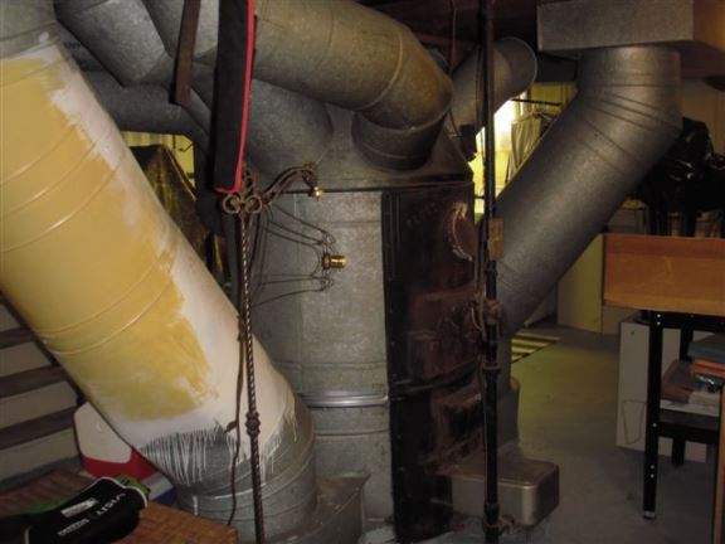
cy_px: 272
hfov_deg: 49.0
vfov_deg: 37.7
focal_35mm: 38
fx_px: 796
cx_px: 362
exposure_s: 1/30
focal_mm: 6.7
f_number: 3.5
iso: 160
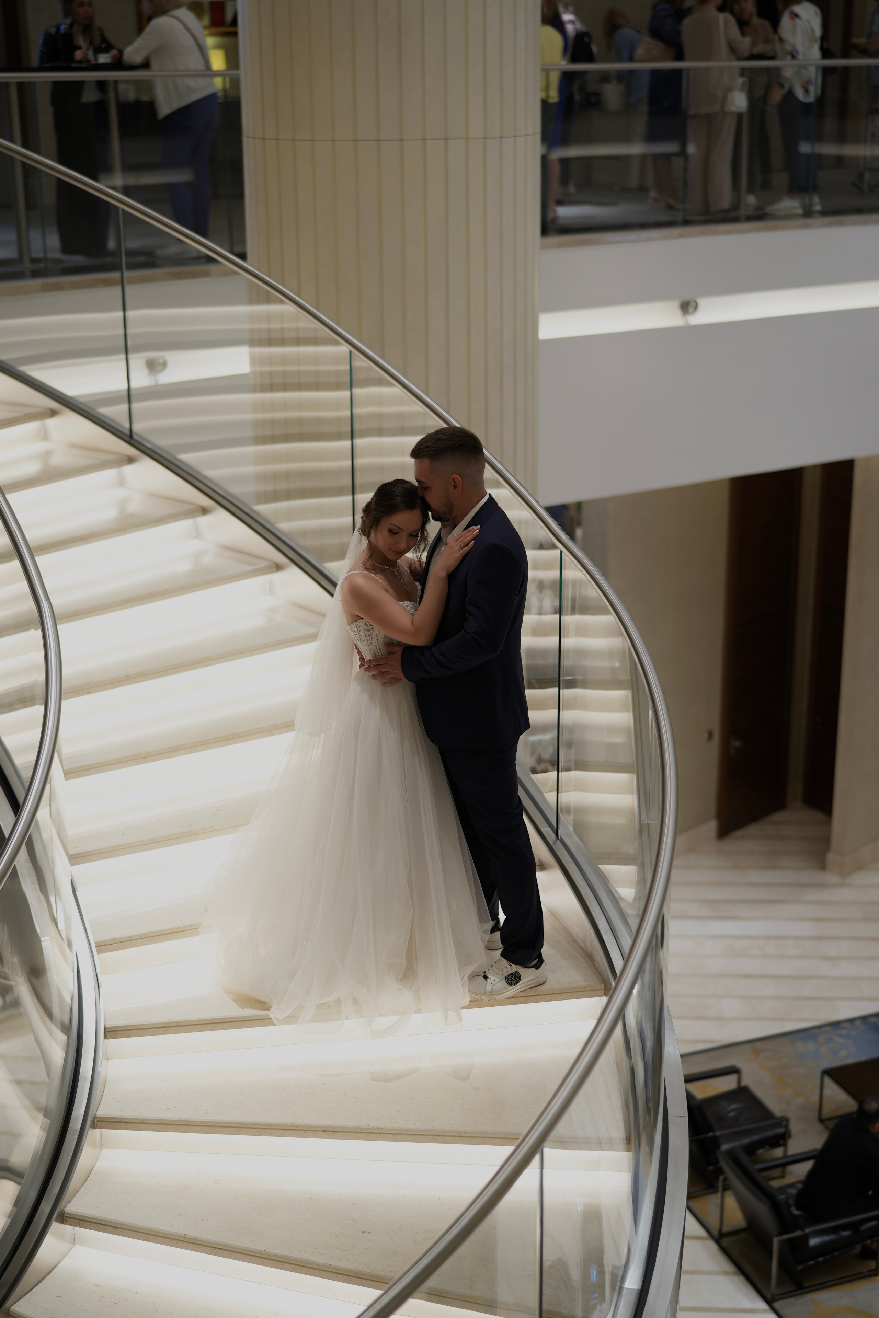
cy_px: 659
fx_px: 1831
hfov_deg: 27.0
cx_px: 440
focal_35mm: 50
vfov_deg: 39.6
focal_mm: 50
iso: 100
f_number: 1.6
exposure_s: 1/50
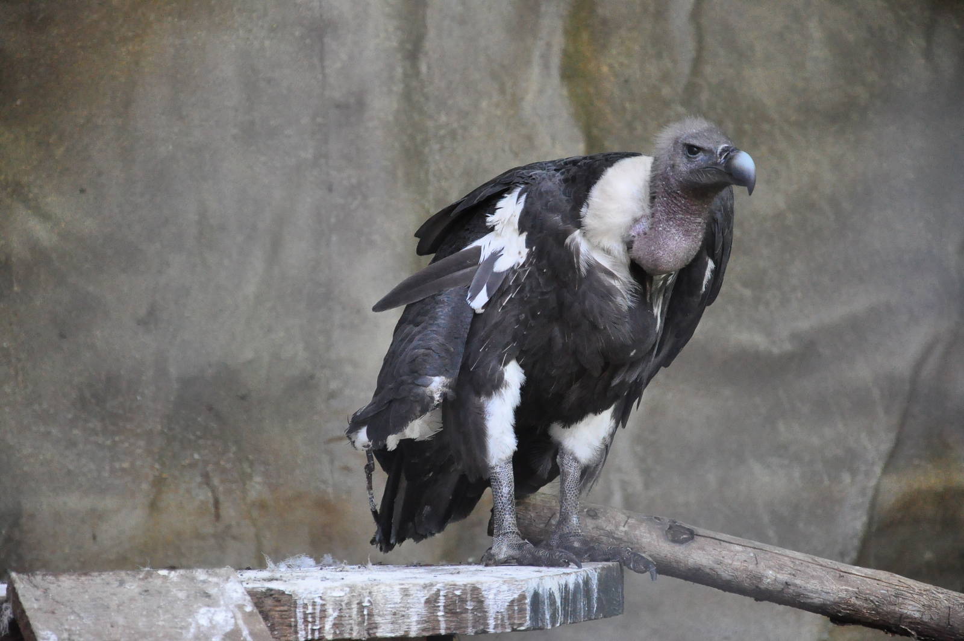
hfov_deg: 13.1
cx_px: 482
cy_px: 320
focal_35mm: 158
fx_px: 4213
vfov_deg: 8.7
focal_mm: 105
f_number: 5.6
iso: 3200
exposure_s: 1/400
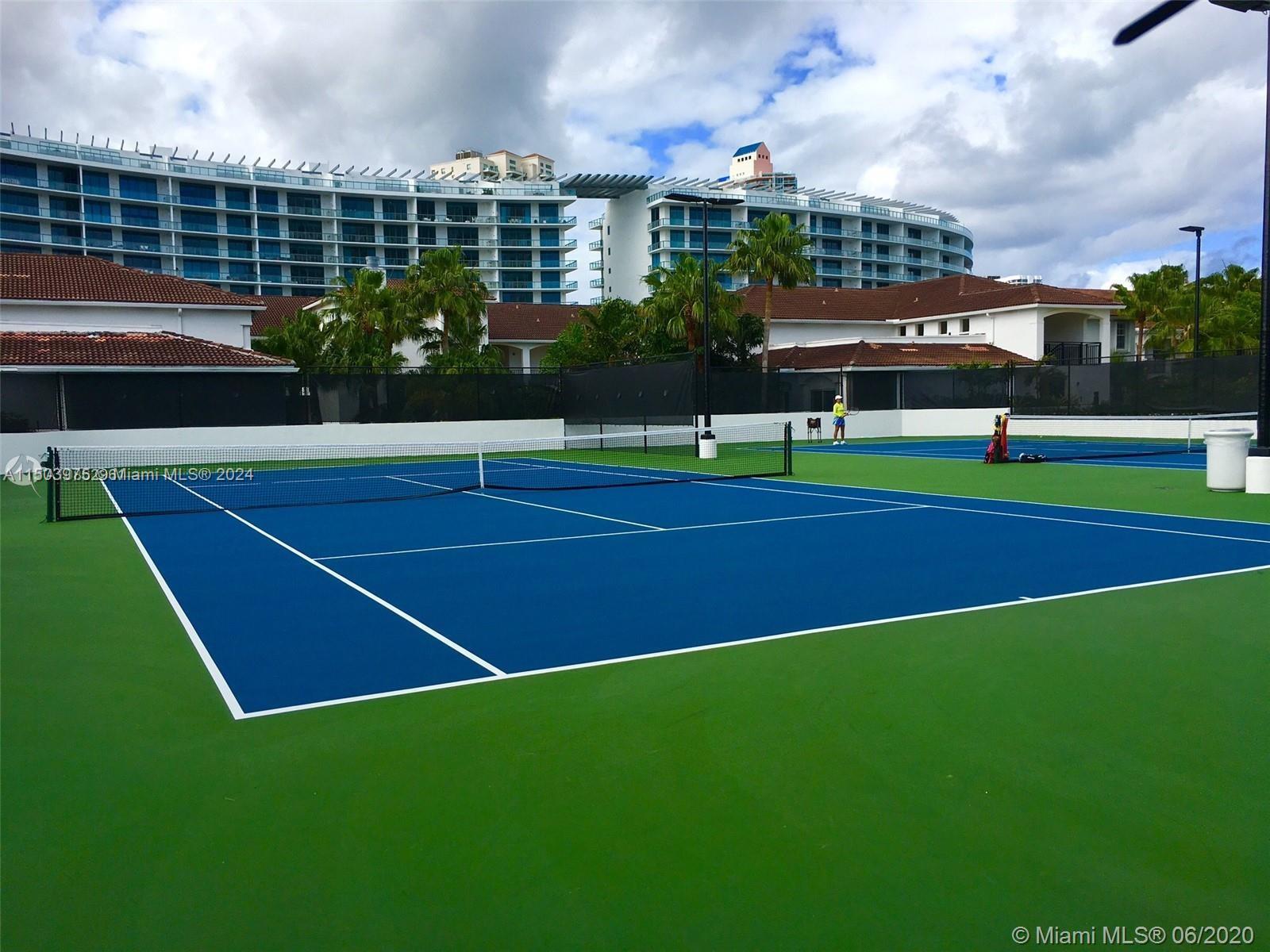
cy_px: 476
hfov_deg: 61.7
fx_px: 1064
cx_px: 635
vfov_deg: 48.2
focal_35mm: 29
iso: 25
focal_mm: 4.15
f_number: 2.2
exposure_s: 1/1202
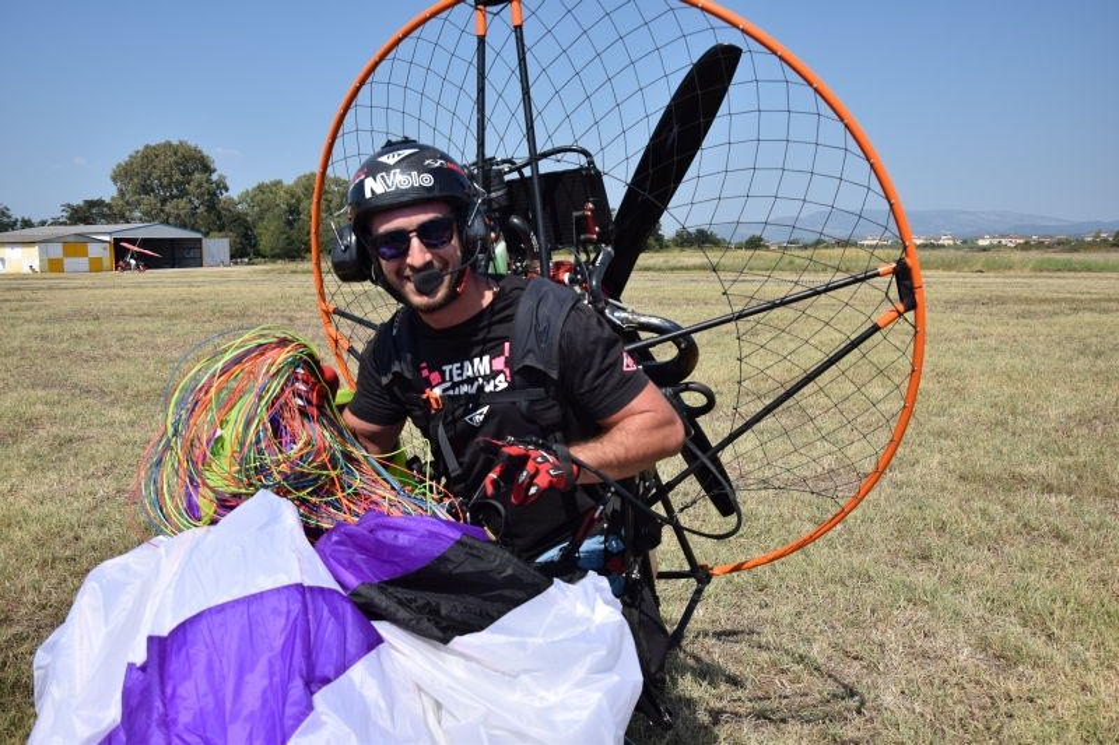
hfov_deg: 13.0
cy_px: 372
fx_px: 4894
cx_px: 560
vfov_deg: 8.7
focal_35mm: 158
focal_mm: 105
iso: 100
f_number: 8
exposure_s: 1/1000
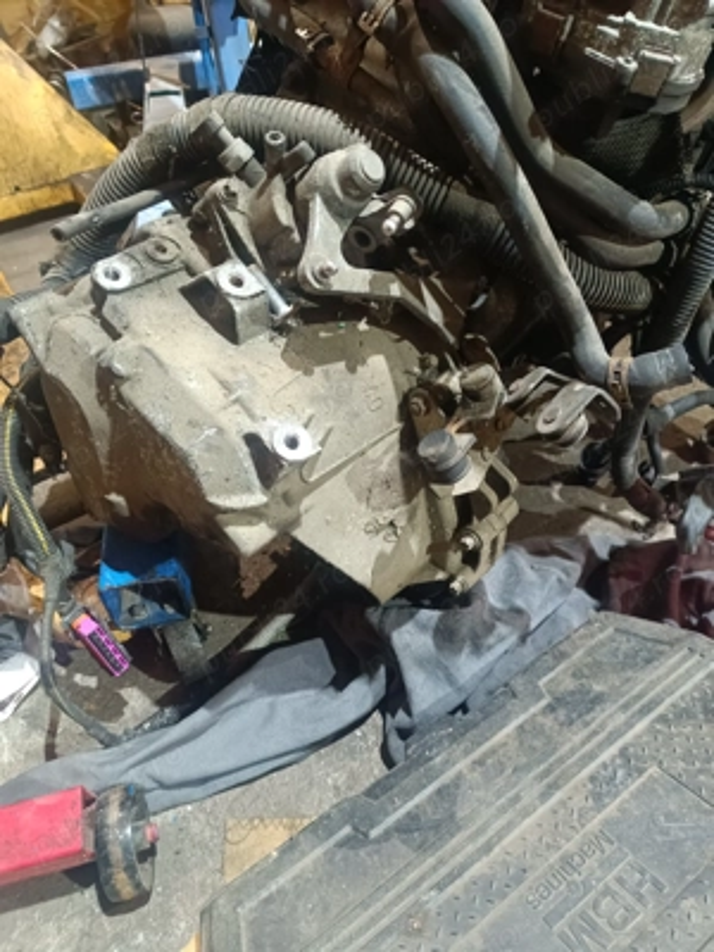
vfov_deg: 71.6
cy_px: 476
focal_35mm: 24
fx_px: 660
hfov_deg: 56.8
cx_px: 357
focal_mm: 5.59
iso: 1420
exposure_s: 1/25
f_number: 1.88
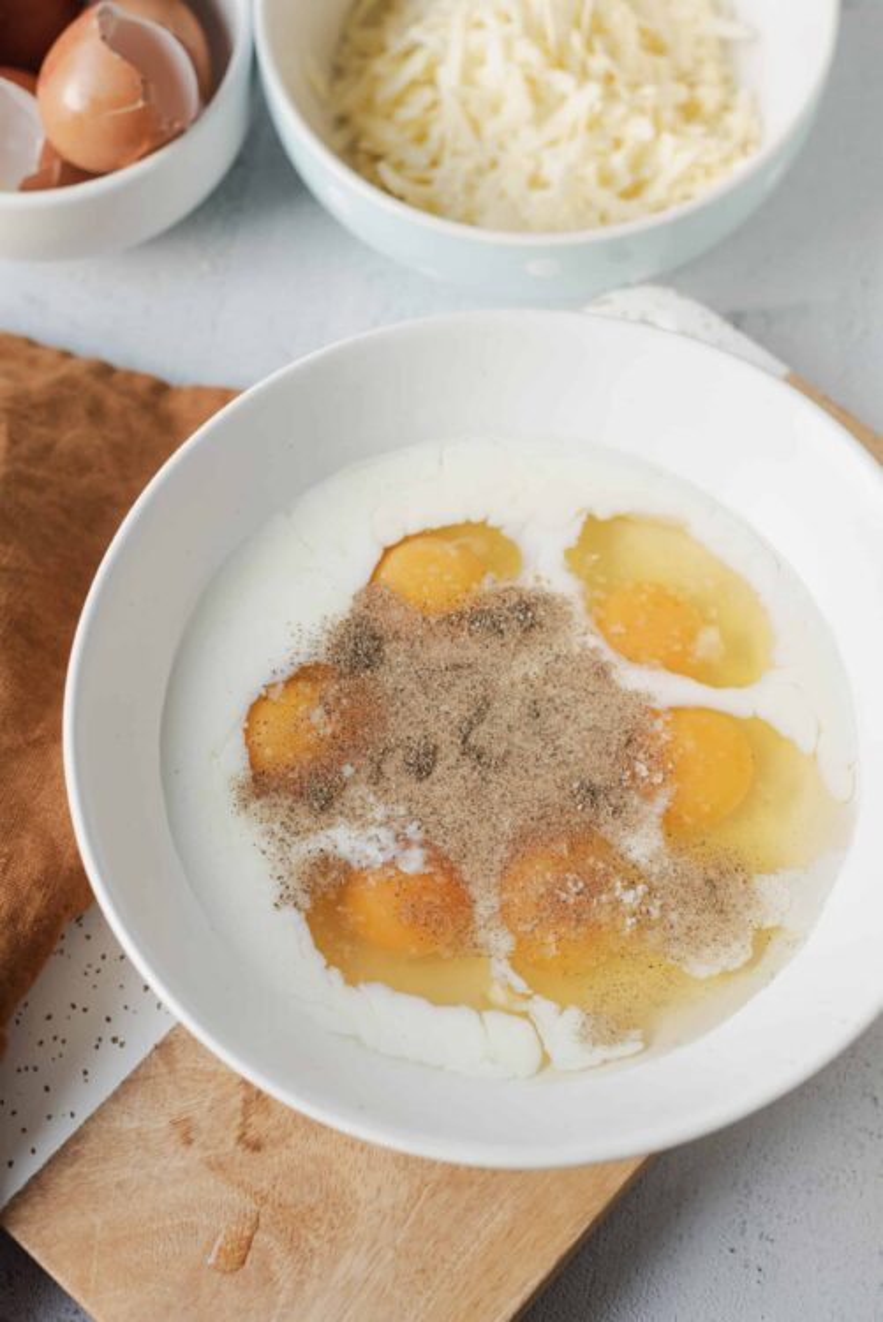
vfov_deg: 39.6
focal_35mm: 50
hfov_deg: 27.0
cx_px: 442
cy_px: 661
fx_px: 1837
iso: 100
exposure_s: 1/10
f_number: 4.5
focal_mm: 50
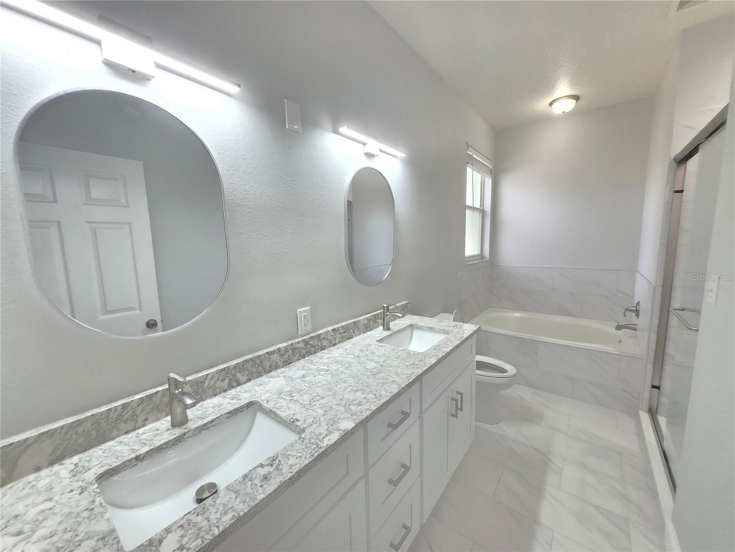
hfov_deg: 106.2
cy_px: 276
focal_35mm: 13
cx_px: 368
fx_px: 276
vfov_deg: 89.9
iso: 80
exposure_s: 1/60
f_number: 2.2
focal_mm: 1.7
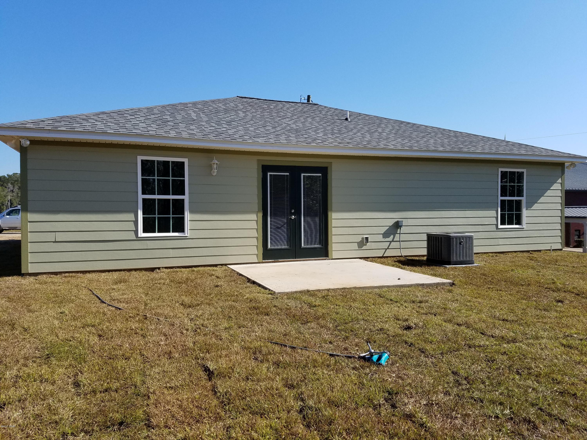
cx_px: 294
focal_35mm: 26
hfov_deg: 67.3
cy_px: 220
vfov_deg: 53.1
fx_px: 441
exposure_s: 1/2656
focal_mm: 4.2
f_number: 1.7
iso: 50
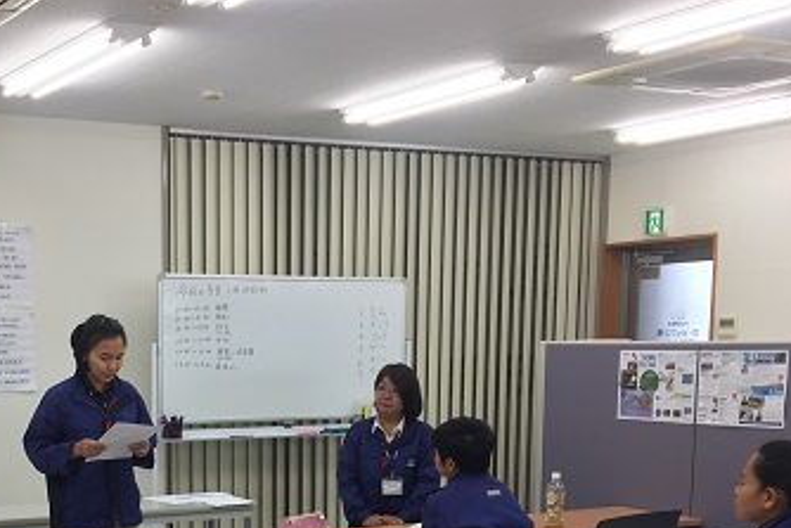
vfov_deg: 22.1
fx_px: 1297
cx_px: 174
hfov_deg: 33.1
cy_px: 533
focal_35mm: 59
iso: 40
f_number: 2.2
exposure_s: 1/60
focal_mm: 4.15
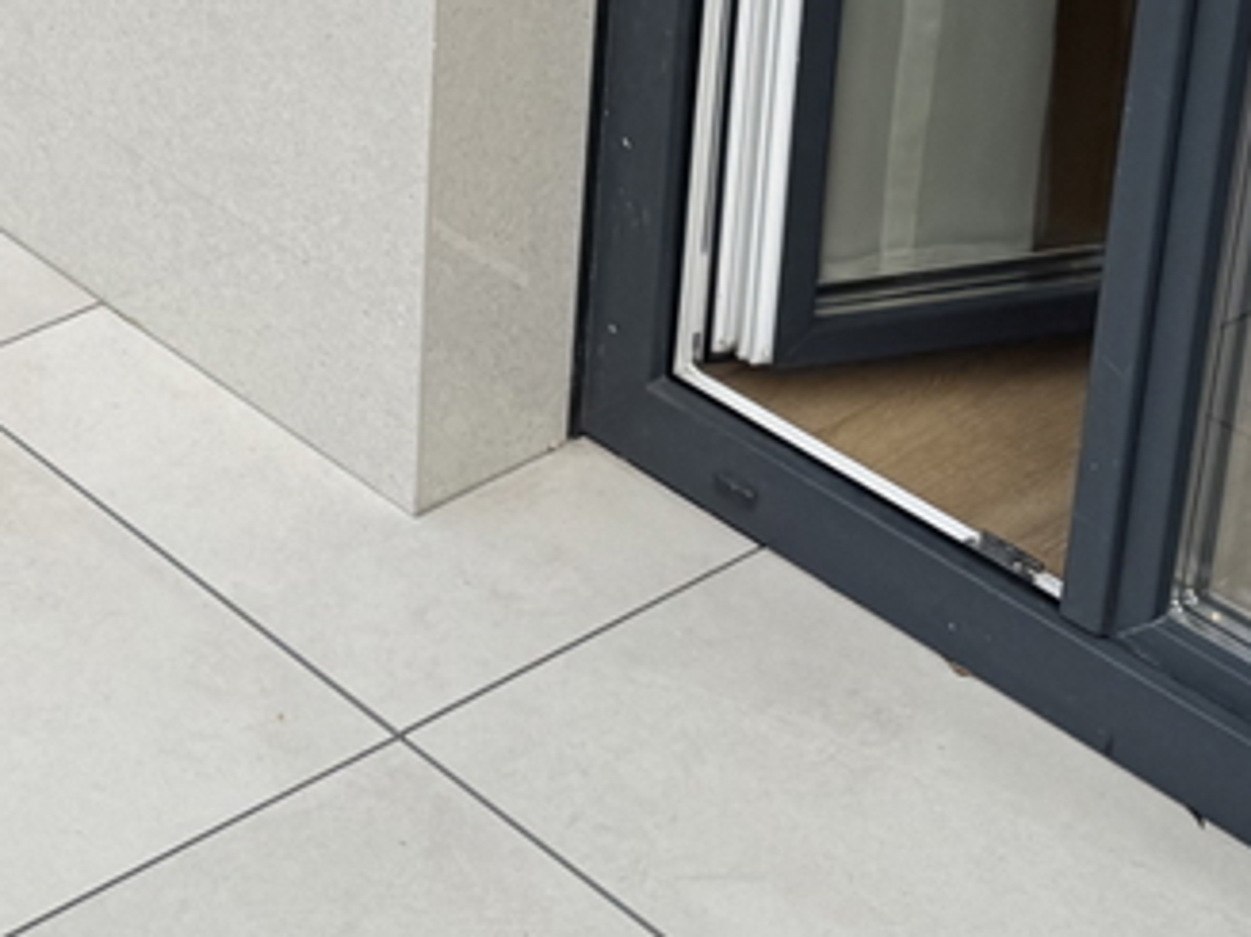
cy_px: -337
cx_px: -237
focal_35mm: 88
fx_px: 3179
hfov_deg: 20.8
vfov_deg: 15.8
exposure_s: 1/1597
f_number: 1.78
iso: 80
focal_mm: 6.76
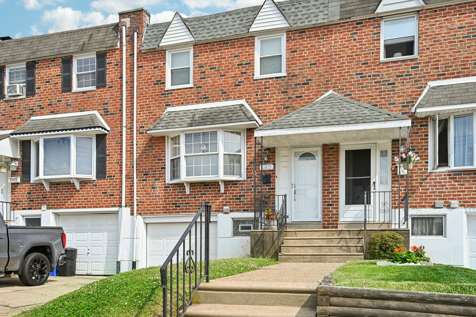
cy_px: 158
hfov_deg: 61.9
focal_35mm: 30
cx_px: 238
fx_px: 397
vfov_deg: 43.6
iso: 400
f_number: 8
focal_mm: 30
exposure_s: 1/800
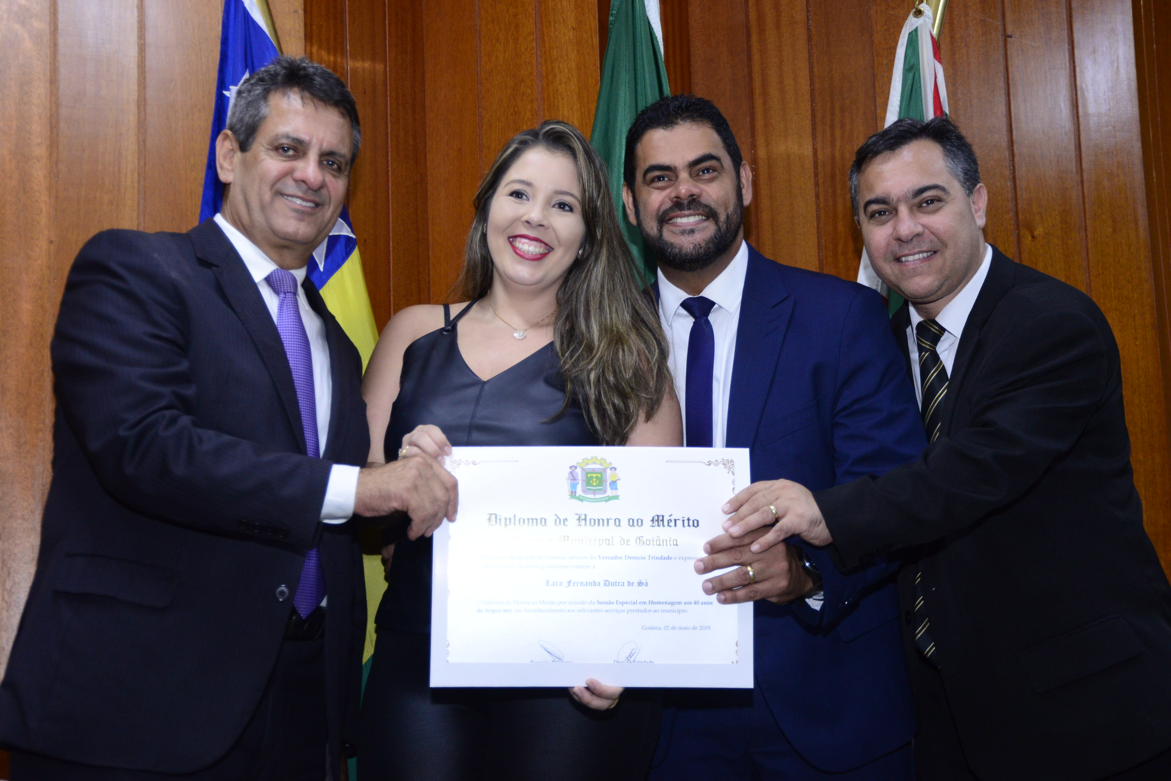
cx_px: 586
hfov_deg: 34.5
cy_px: 390
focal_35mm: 58
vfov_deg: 23.4
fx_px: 1887
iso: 2500
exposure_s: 1/125
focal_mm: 58
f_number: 5
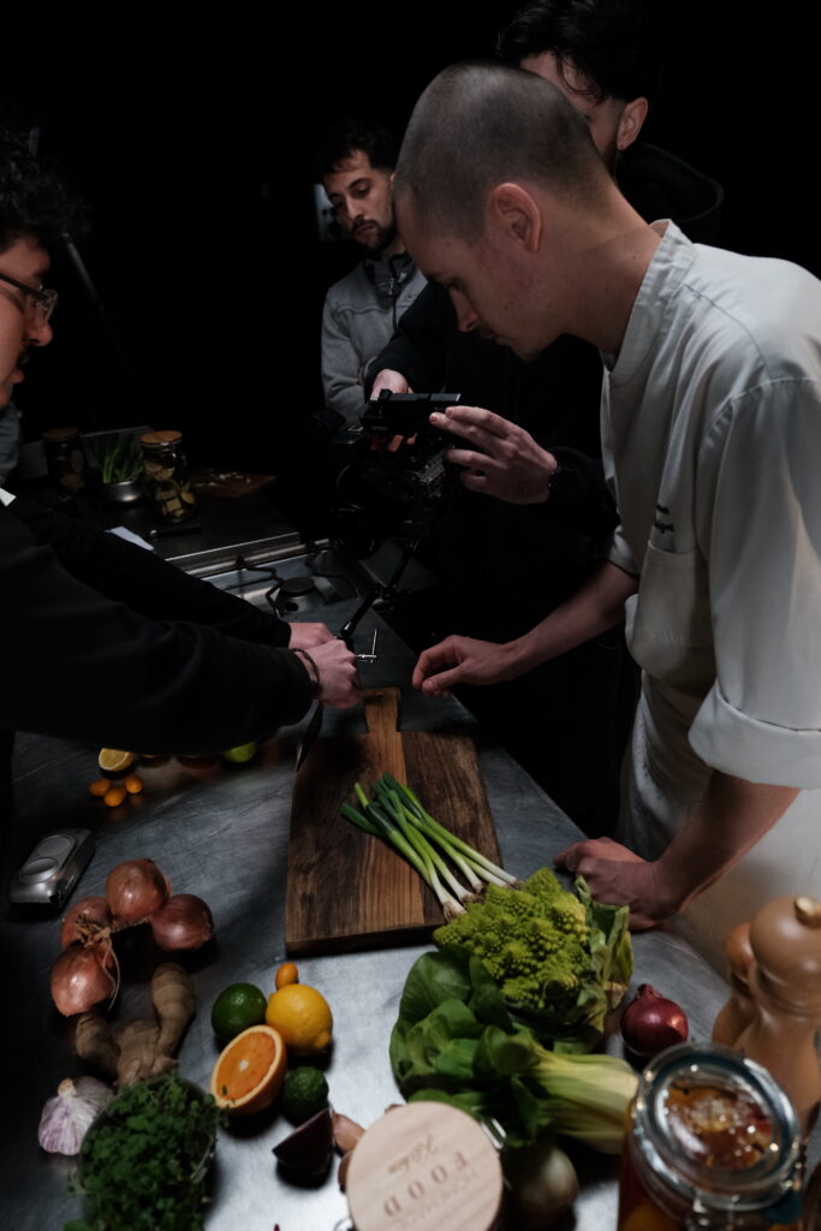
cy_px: 616
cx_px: 410
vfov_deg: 73.7
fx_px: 821
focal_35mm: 24
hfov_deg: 53.1
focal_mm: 16
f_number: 2.8
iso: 1600
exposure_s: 1/320
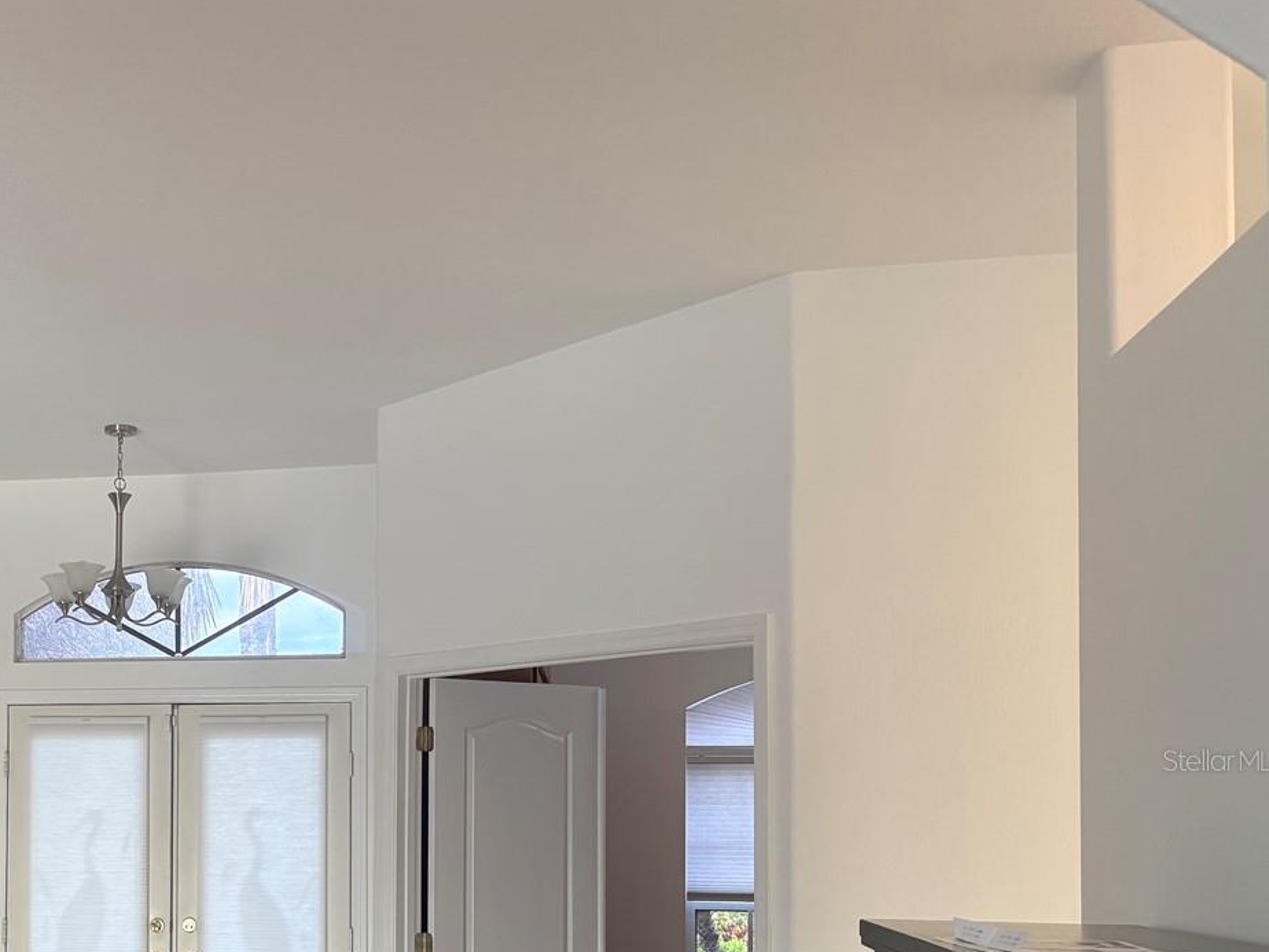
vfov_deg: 31.4
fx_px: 1650
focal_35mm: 45
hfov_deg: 39.8
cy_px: 760
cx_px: 194
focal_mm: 5.96
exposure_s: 1/120
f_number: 1.6
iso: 125
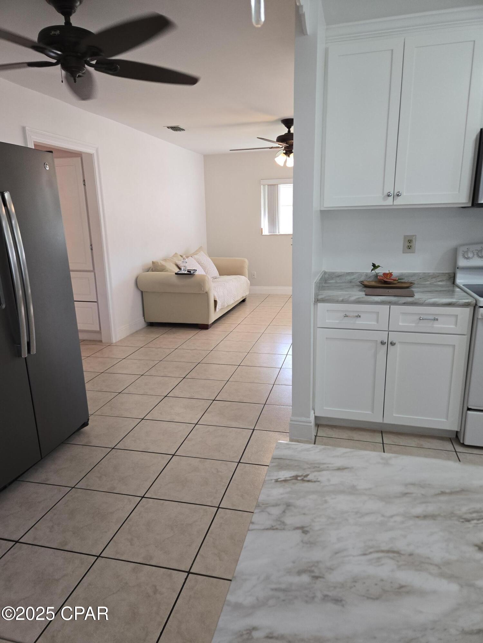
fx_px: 428
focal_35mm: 23
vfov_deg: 73.9
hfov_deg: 58.9
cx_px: 242
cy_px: 322
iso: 125
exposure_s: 1/120
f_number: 1.8
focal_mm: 5.4
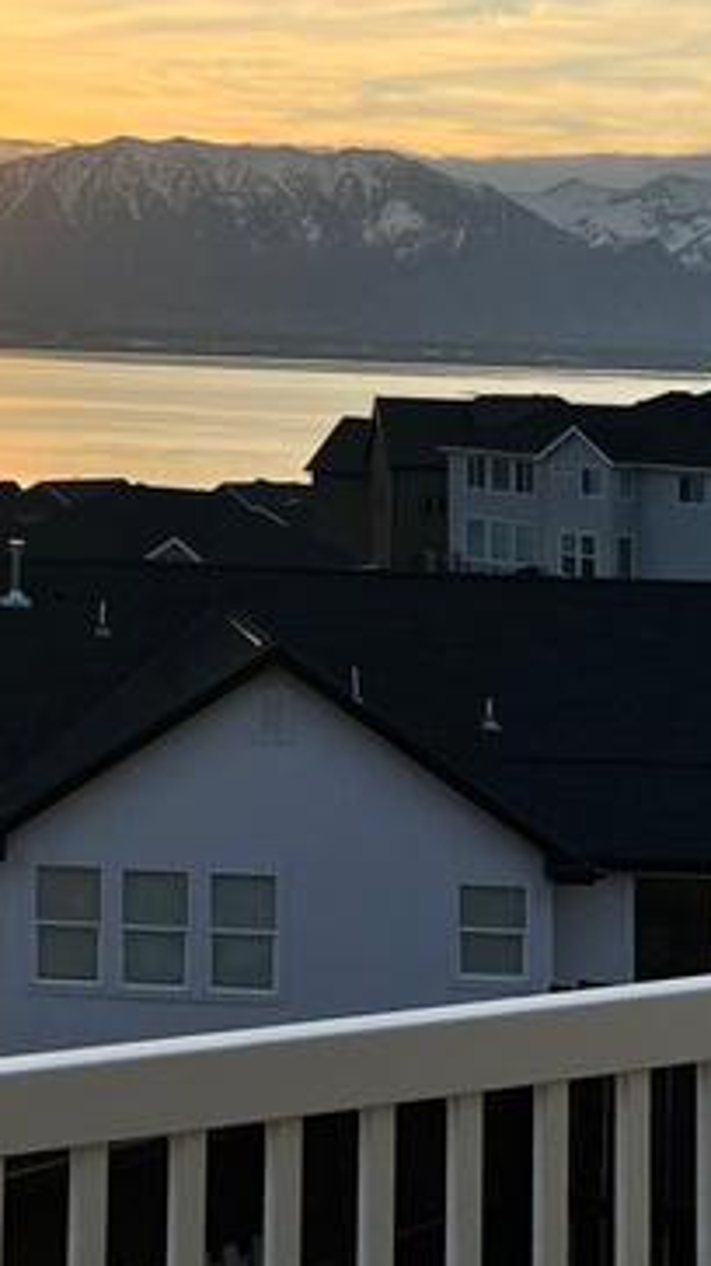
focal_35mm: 80
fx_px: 2683
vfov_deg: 25.4
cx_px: -251
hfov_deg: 14.4
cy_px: 52
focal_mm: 5.7
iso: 50
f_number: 1.5
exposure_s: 1/2762
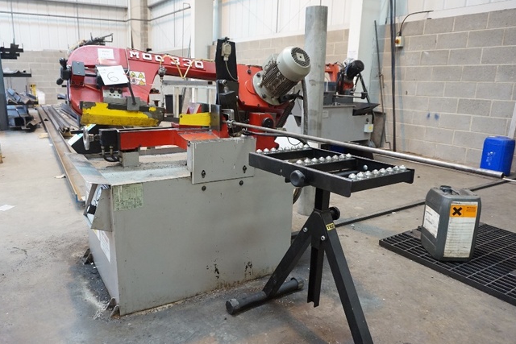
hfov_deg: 67.2
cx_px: 231
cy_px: 173
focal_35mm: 27
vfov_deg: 48.0
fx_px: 387
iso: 2500
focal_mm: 16
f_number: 3.5
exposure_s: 1/160
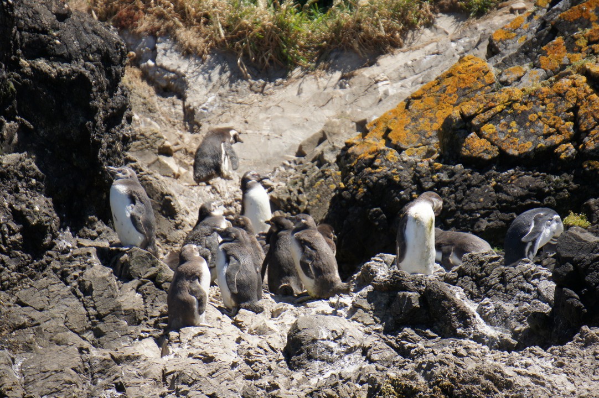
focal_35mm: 315
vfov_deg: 4.4
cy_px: 199
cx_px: 300
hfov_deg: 6.5
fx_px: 5238
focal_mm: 210
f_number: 6.3
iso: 200
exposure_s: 1/500
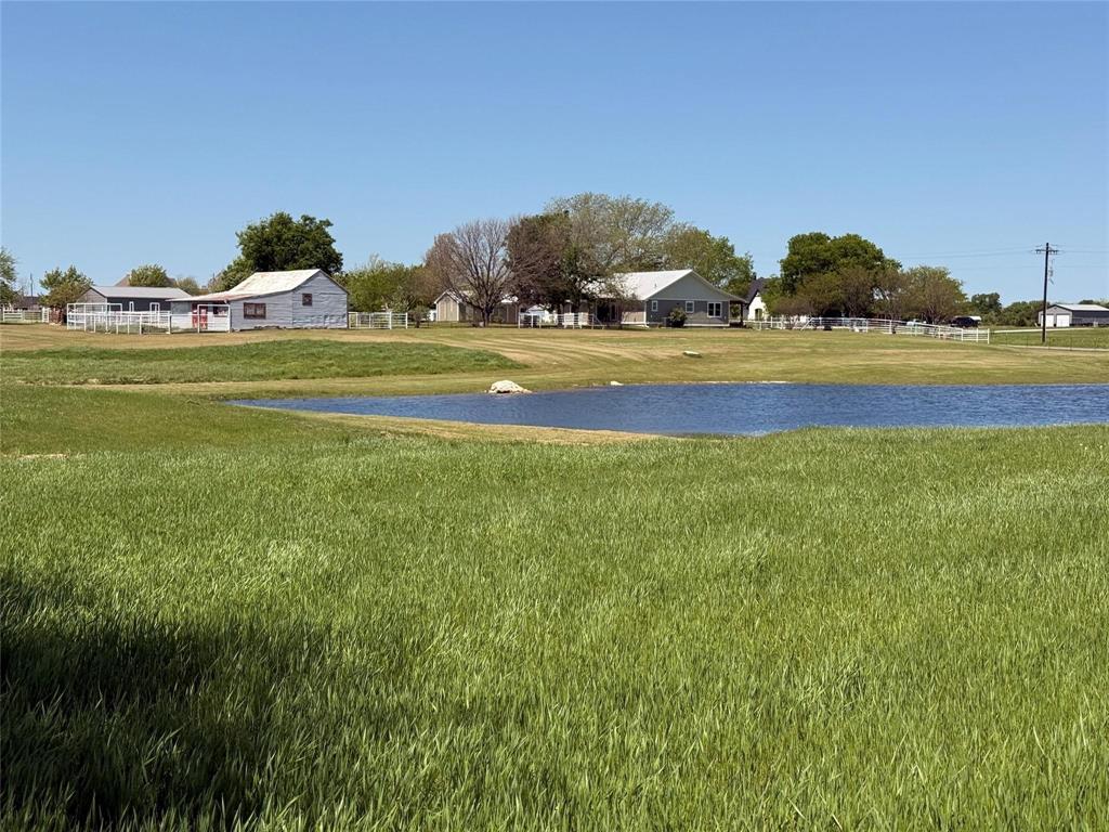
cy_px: 416
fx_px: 1538
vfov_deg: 30.3
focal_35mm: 48
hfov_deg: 39.7
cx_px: 554
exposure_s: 1/5587
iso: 64
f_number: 1.78
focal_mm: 6.76
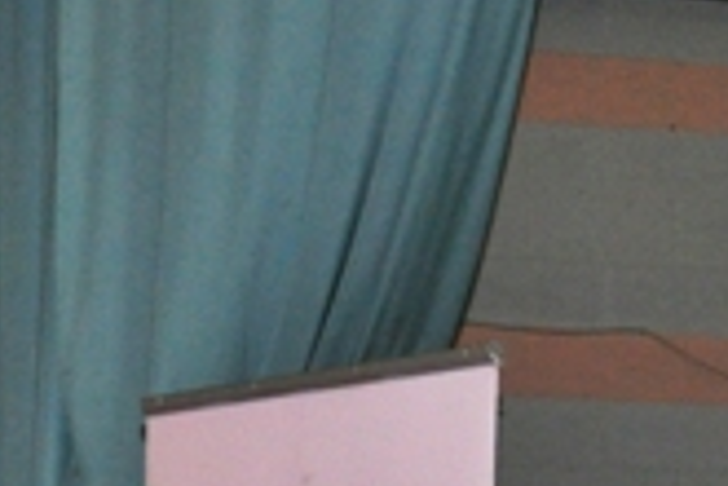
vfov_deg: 5.4
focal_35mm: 249
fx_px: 5035
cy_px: 901
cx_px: 379
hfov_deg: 8.3
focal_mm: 32
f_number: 4.8
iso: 800
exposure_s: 1/60
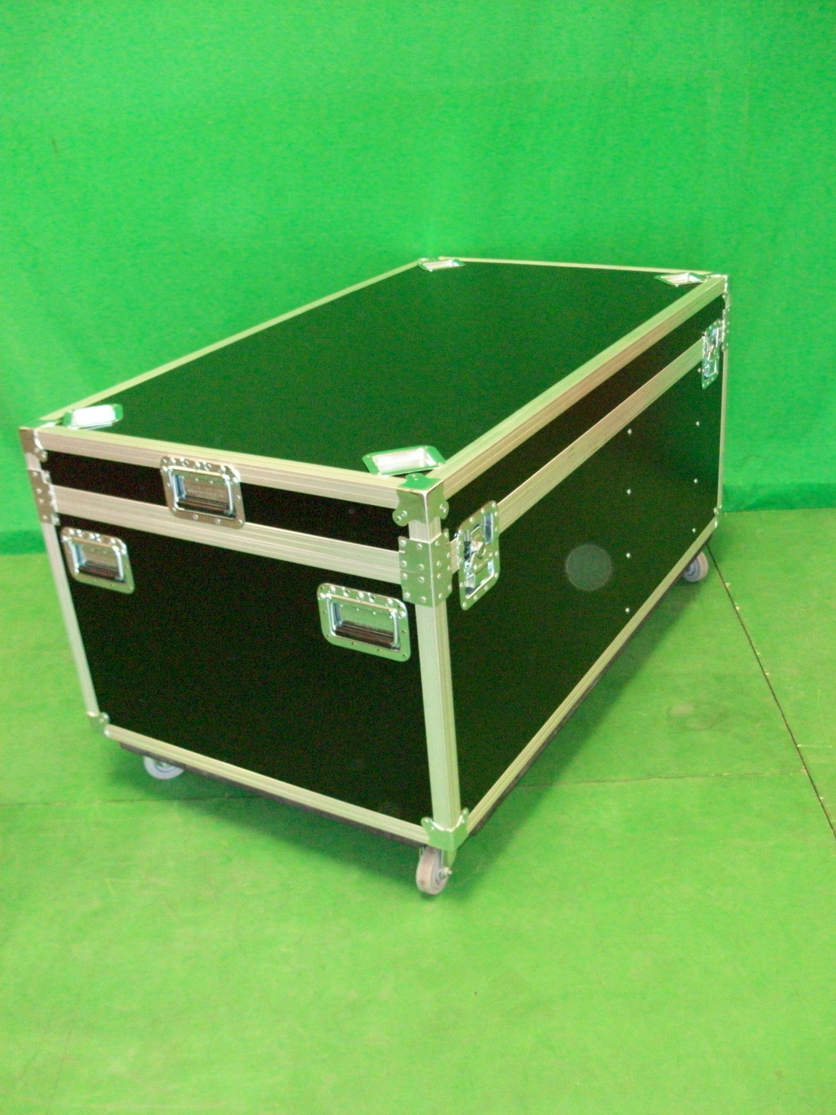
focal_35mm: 34
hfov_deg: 41.8
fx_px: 1095
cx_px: 418
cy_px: 558
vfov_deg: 54.0
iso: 320
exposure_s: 1/60
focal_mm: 5.7
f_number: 2.8
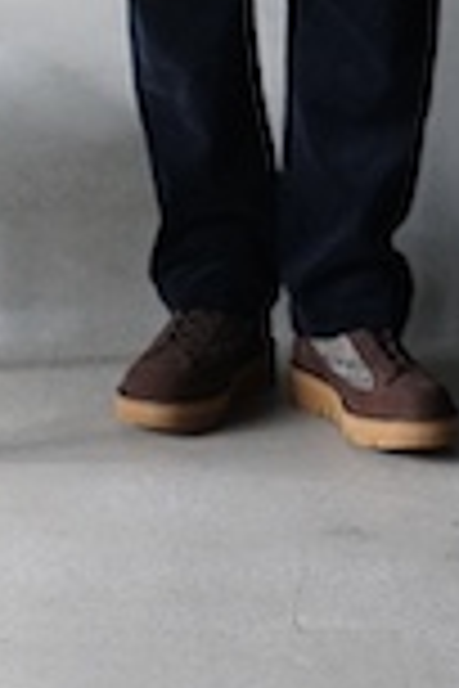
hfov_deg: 6.5
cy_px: -567
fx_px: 4054
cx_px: -22
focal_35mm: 212
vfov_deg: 9.2
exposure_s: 1/160
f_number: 4
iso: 4000
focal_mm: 54
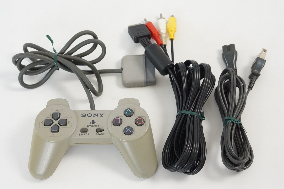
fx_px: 592
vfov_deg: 18.2
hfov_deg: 27.0
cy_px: 94
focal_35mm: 75
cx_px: 142
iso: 1000
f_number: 6.3
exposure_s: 1/80
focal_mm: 50
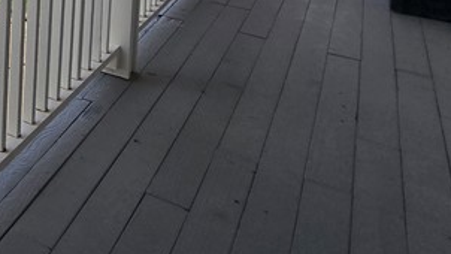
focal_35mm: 48
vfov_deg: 19.9
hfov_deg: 25.2
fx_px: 574
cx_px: -296
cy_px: -172
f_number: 2.2
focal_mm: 2.2
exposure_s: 1/1789
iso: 50
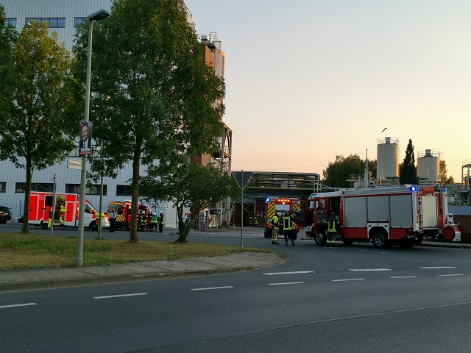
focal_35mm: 40
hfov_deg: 46.8
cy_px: 176
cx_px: 236
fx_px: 544
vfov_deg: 36.0
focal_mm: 5.58
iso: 50
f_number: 1.8
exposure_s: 1/453
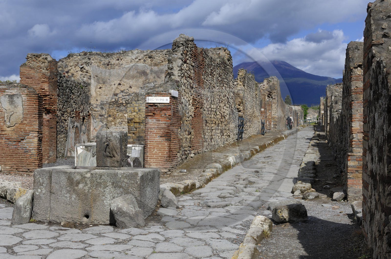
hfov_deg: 38.9
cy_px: 130
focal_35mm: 51
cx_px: 196
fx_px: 553
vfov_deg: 26.4
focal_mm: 34
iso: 100
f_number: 14
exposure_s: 1/100
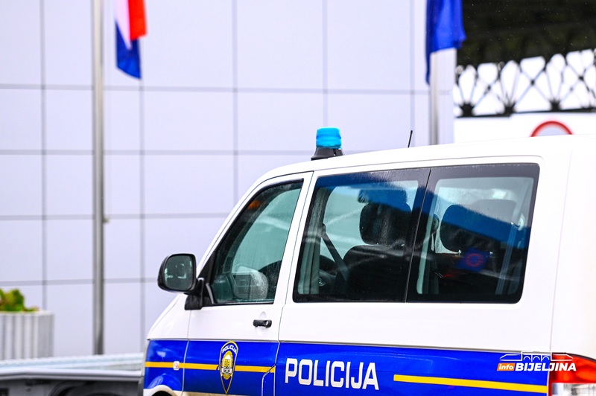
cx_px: 298
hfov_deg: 15.2
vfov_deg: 10.1
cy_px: 198
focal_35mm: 135
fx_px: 2233
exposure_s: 1/640
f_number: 3.2
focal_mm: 135
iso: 400
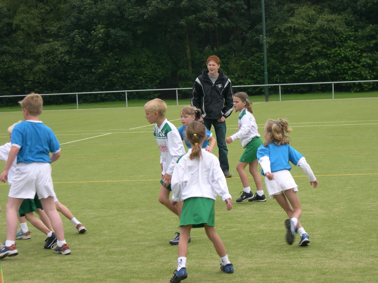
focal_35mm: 102
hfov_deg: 19.3
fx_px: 1114
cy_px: 142
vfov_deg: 14.5
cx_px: 189
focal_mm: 21.6
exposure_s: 1/145
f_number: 4.8
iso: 100
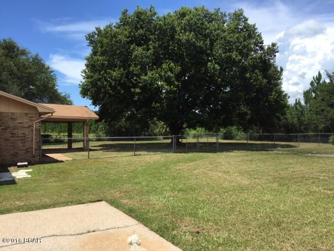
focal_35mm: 29
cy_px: 126
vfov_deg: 48.2
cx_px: 167
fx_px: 280
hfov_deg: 61.7
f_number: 2.2
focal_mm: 4.15
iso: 32
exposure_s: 1/1980
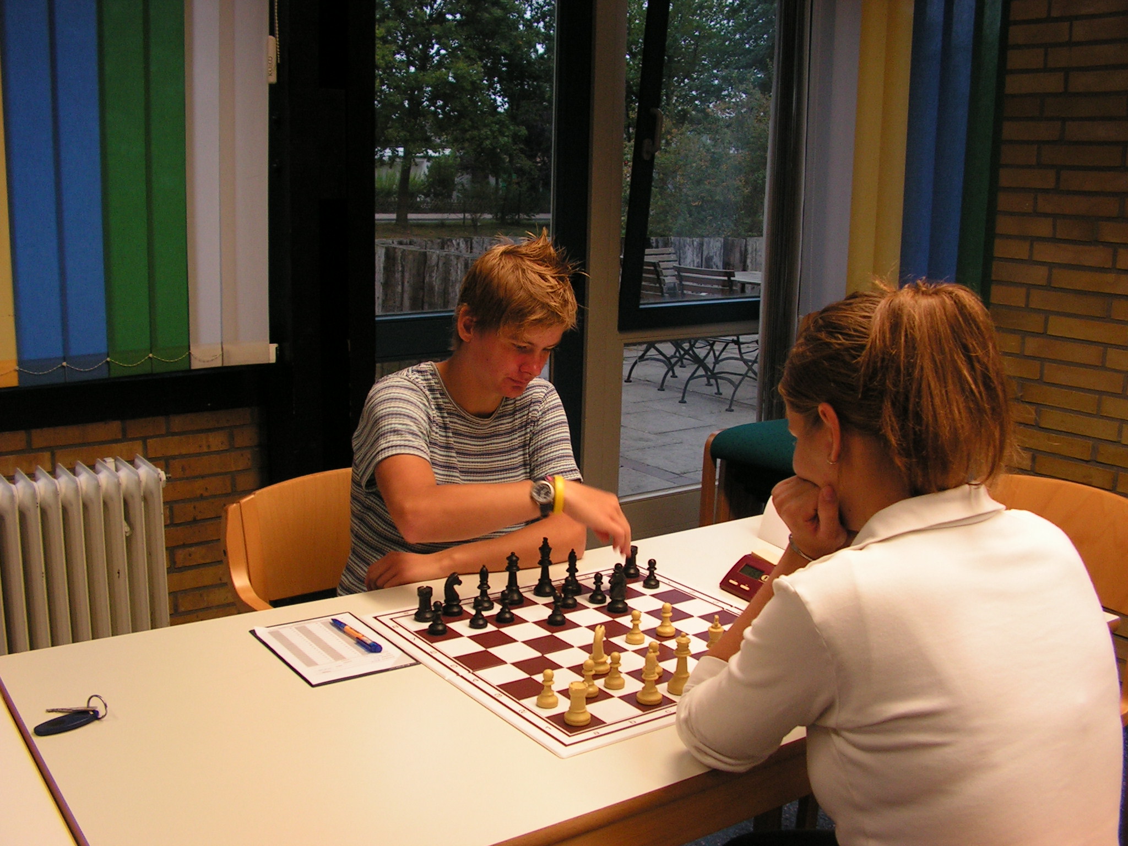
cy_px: 423
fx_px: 1173
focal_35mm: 36
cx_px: 564
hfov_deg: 51.4
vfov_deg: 39.7
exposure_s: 1/40
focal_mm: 6
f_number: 3.2
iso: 100
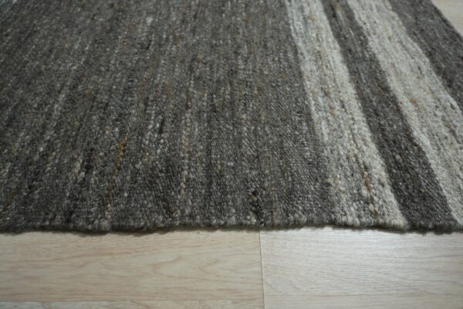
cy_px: 154
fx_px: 309
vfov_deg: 53.1
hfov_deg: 73.7
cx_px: 232
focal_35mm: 24
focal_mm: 24
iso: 800
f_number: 5
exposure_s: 1/200
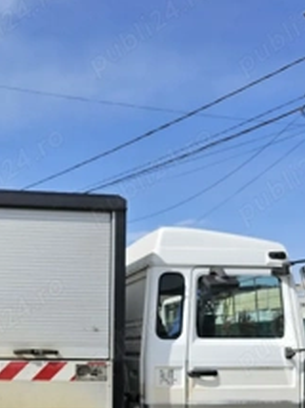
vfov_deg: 41.3
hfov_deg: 32.2
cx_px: 40
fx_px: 506
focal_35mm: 43
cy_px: 347
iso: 10
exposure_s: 1/1429
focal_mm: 6.3
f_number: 1.7
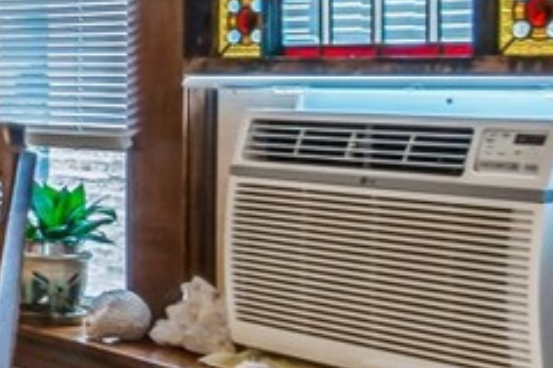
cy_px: 127
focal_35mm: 102
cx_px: -996
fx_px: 1566
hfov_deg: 12.2
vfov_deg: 13.4
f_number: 11
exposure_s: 1/2
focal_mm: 10
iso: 200
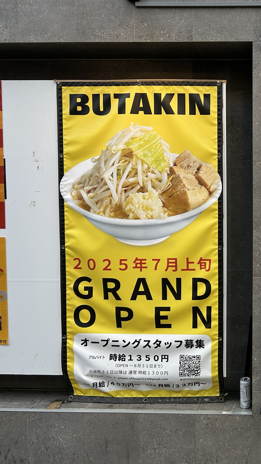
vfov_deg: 52.8
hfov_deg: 28.3
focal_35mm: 38
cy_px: 232
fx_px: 467
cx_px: 289
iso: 50
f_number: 1.5
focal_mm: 5.7
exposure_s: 1/808
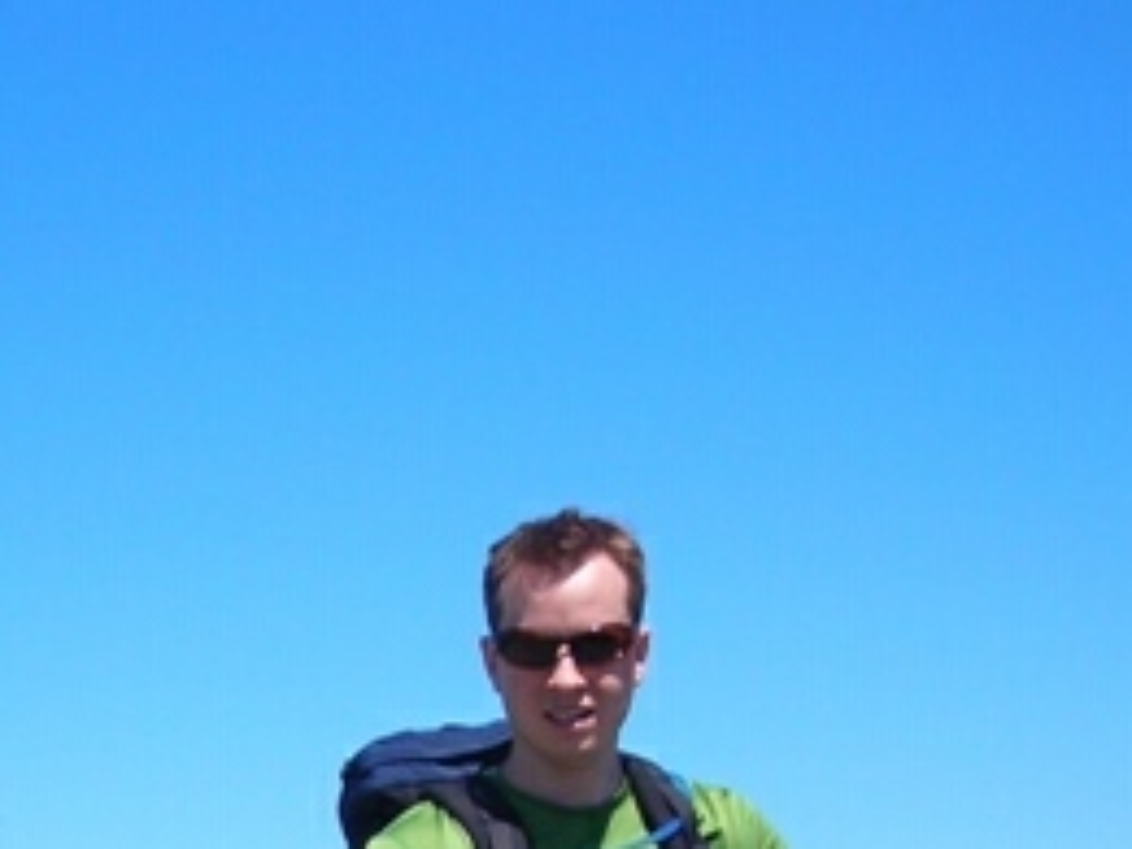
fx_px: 3826
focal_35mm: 117
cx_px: 205
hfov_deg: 16.7
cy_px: 1215
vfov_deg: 12.2
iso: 50
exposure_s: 1/166
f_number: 6.4
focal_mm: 6.3
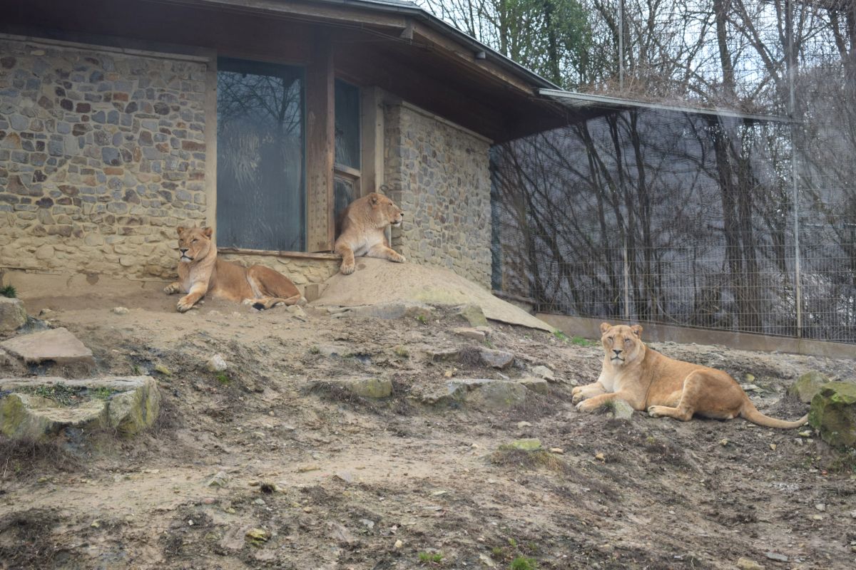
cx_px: 428
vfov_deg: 18.9
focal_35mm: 72
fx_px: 1712
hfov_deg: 28.1
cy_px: 285
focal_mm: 48
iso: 400
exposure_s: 1/80
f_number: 5.3
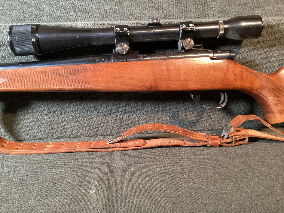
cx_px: 142
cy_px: 106
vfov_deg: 45.4
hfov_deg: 58.3
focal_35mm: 31
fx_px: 254
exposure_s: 1/30
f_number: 2.4
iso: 320
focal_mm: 3.3
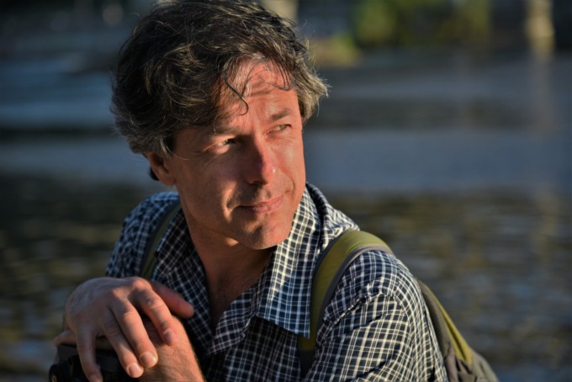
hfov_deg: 17.1
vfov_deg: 11.4
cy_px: 191
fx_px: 1907
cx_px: 286
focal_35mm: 120
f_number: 4.5
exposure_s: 1/320
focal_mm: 120
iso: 160
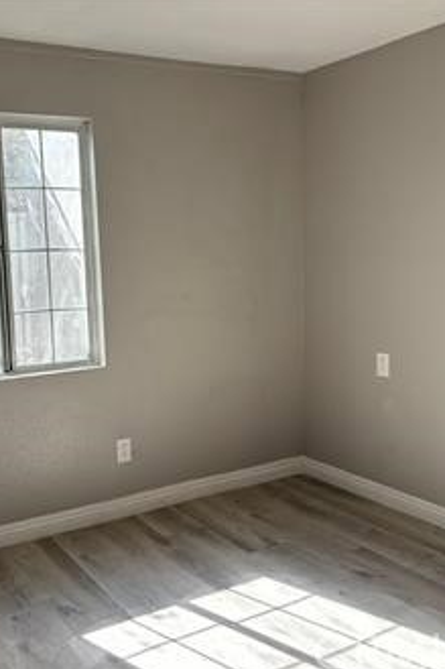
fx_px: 687
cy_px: 339
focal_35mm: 37
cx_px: 179
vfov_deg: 51.9
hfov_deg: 35.8
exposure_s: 1/370
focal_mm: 5.96
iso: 50
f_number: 1.6
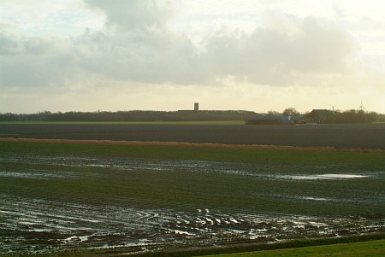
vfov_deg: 19.8
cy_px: 128
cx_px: 192
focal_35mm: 69
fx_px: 739
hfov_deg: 29.2
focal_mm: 46
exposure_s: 1/1000
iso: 800
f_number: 8
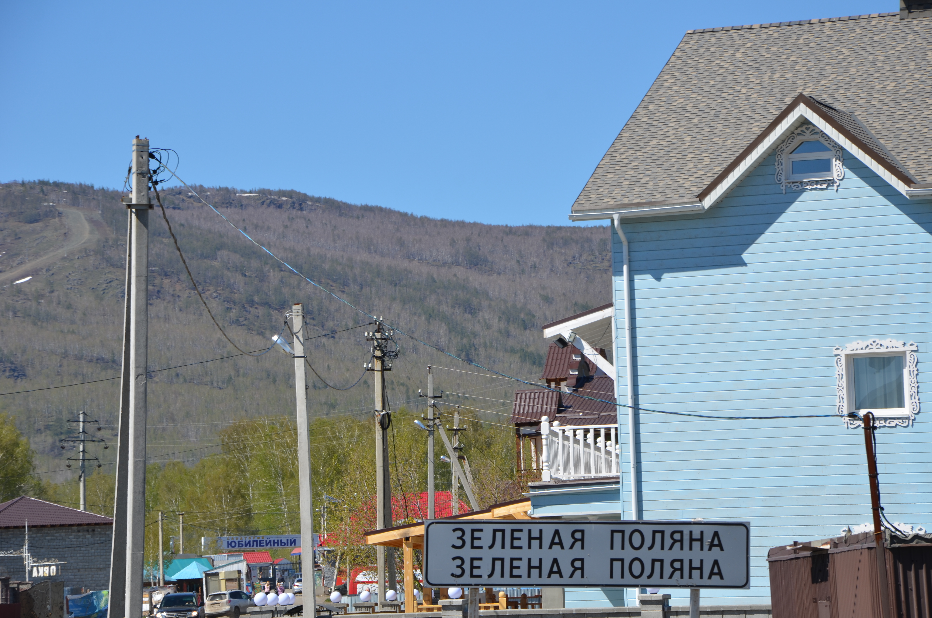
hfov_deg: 13.1
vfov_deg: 8.7
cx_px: 466
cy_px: 309
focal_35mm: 158
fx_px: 4069
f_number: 8
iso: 100
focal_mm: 105
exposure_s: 1/250
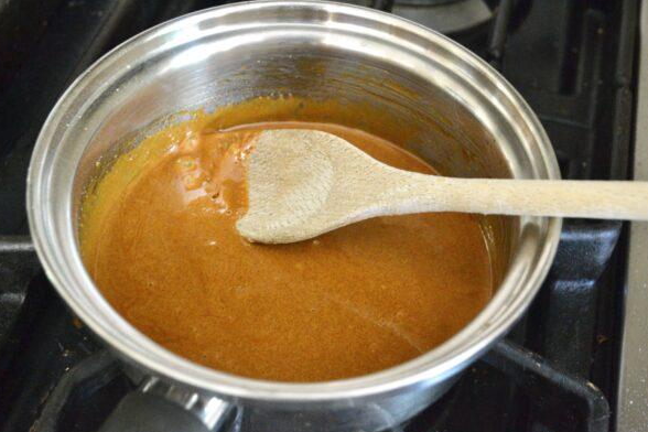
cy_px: 219
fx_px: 936
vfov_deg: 26.0
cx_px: 325
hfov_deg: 38.2
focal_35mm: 52
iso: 3200
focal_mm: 34
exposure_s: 1/30
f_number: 5
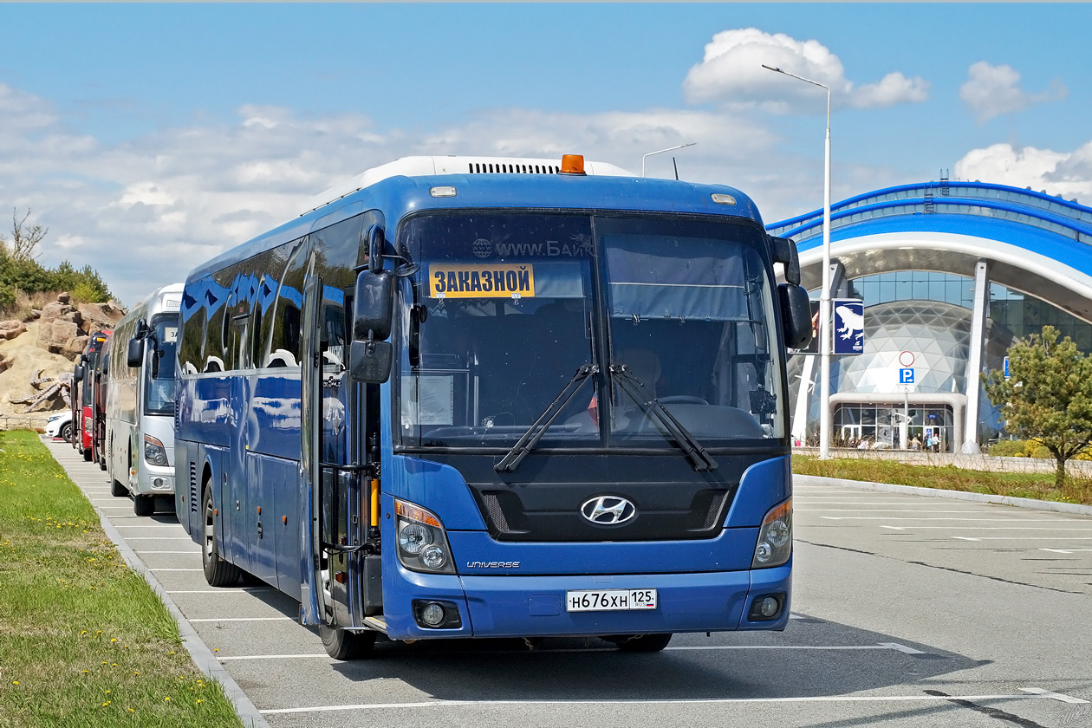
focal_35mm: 75
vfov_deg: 18.2
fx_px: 2275
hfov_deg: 27.0
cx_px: 546
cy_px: 364
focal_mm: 50
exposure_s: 1/640
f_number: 8
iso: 200
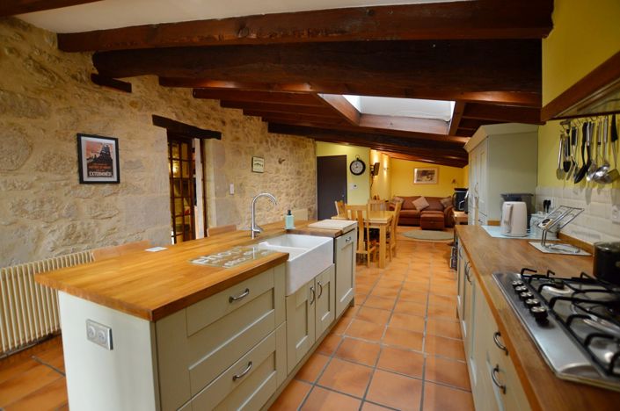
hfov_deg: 100.5
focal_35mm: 15
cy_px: 206
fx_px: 258
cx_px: 310
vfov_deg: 77.2
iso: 640
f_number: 3.5
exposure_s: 1/60
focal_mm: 10
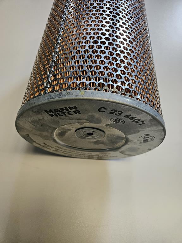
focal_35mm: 23
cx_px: 91
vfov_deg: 73.9
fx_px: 161
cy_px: 122
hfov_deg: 58.9
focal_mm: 5.4
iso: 640
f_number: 1.8
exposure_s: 1/100
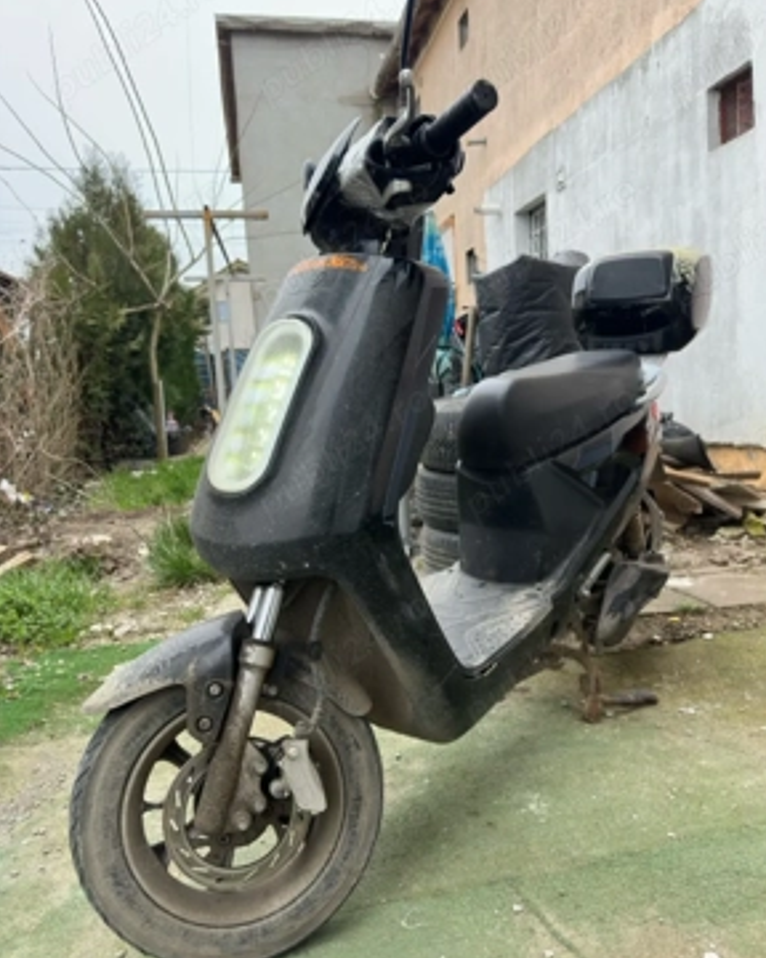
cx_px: 396
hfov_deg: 54.9
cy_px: 484
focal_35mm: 26
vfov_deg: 66.0
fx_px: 737
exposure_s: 1/867
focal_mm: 6.86
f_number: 1.78
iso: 80
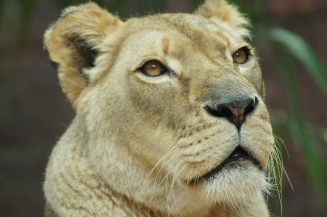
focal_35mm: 450
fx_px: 4085
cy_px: 108
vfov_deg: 3.1
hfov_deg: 4.6
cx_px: 164
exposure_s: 1/500
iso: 1000
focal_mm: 300
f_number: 5.6
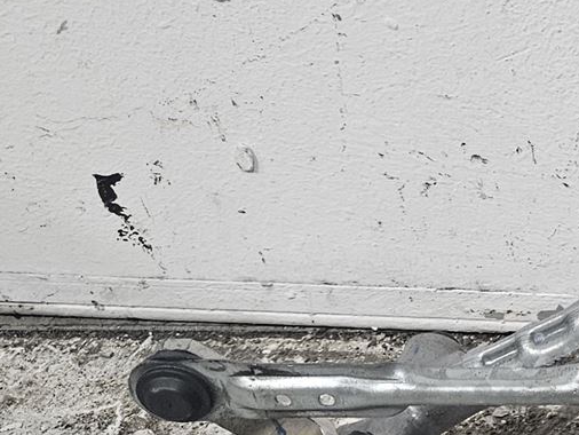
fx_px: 1556
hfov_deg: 16.7
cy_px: 354
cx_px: 1108
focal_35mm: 93
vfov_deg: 15.8
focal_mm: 5.4
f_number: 1.8
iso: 320
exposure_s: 1/100
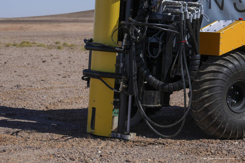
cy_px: 82
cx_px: 122
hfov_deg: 19.5
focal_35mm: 105
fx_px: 715
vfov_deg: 13.0
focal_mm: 70
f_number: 8
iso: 100
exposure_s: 1/640
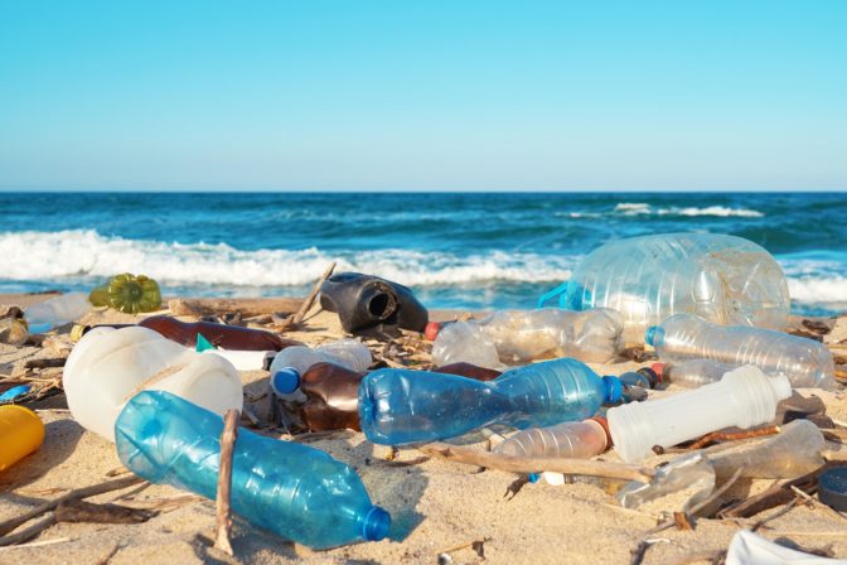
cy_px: 282
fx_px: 1235
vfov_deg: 25.8
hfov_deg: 37.9
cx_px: 424
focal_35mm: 52
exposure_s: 1/640
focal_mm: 35
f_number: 5.6
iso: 100
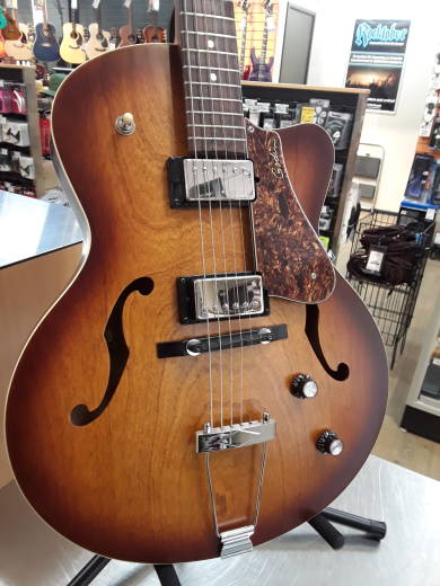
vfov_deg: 65.3
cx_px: 220
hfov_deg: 51.4
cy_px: 293
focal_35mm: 27
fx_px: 458
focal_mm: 2.91
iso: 100
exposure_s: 1/17
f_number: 1.9
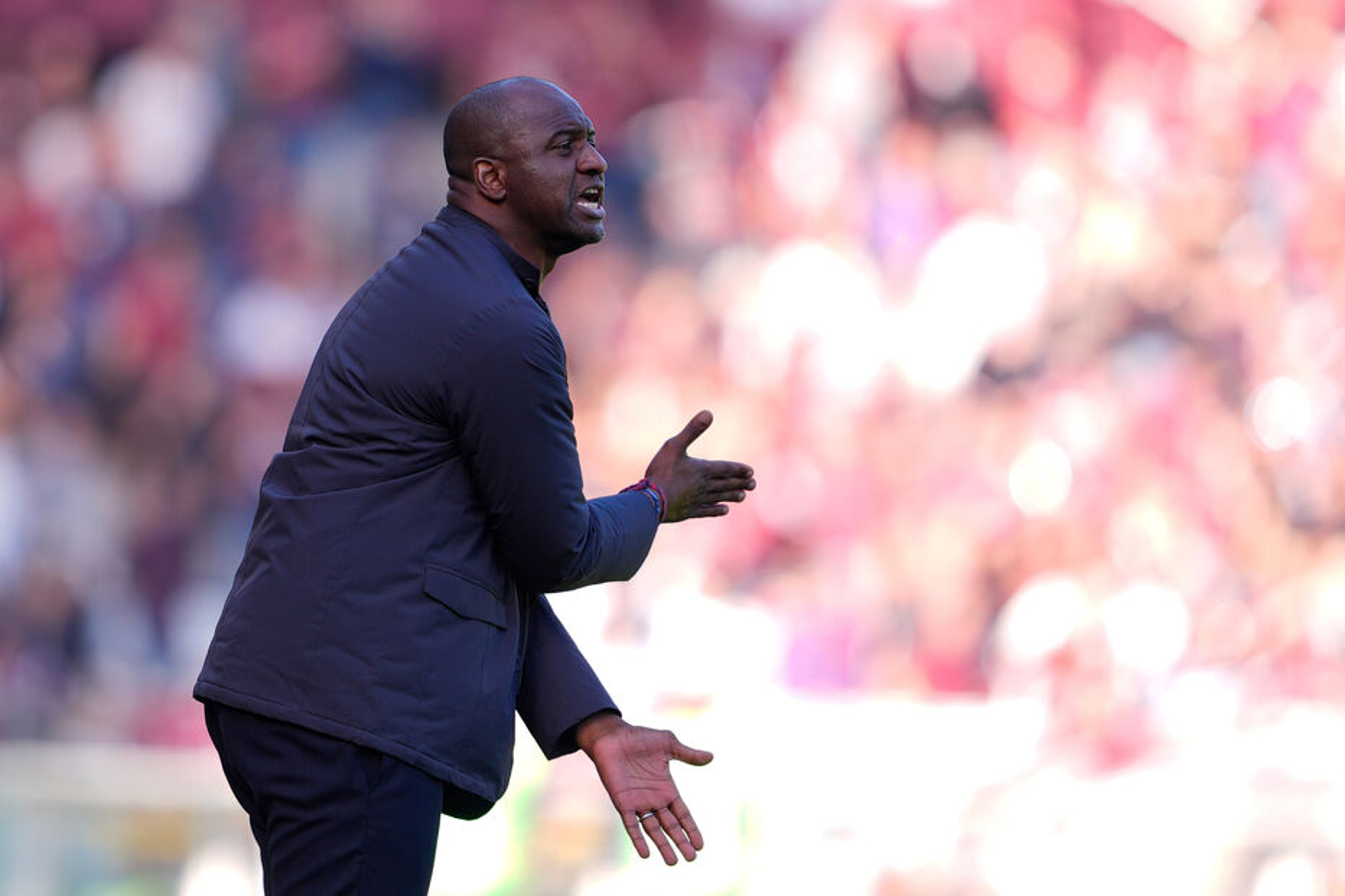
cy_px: 448
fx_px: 14941
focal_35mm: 400
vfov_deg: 3.4
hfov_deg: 5.2
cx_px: 672
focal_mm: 400
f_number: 2.8
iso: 200
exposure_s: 1/800
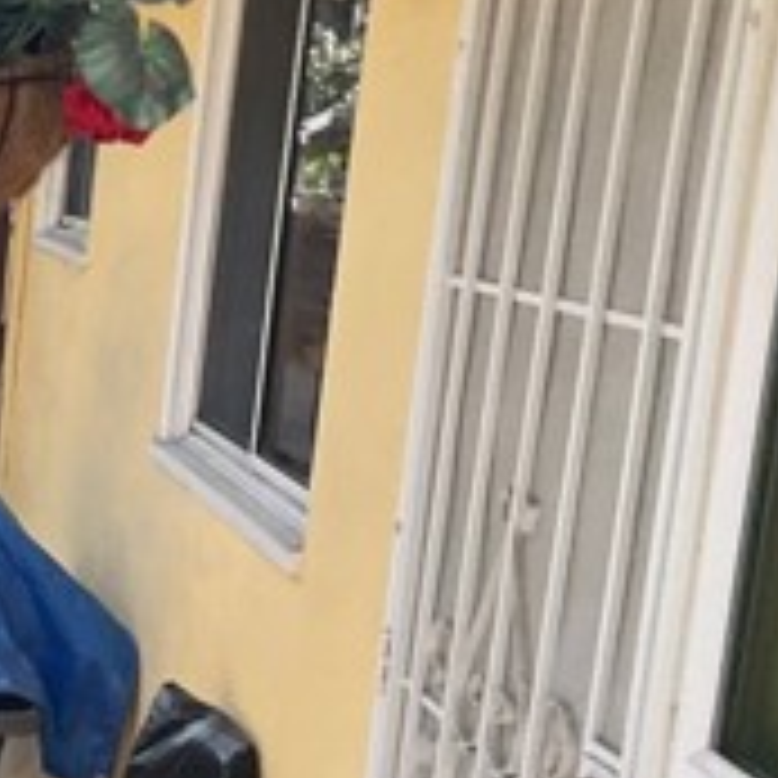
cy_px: 634
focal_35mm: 95
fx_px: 2416
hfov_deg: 16.4
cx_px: -441
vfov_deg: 18.1
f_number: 1.8
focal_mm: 3
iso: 16
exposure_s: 1/580
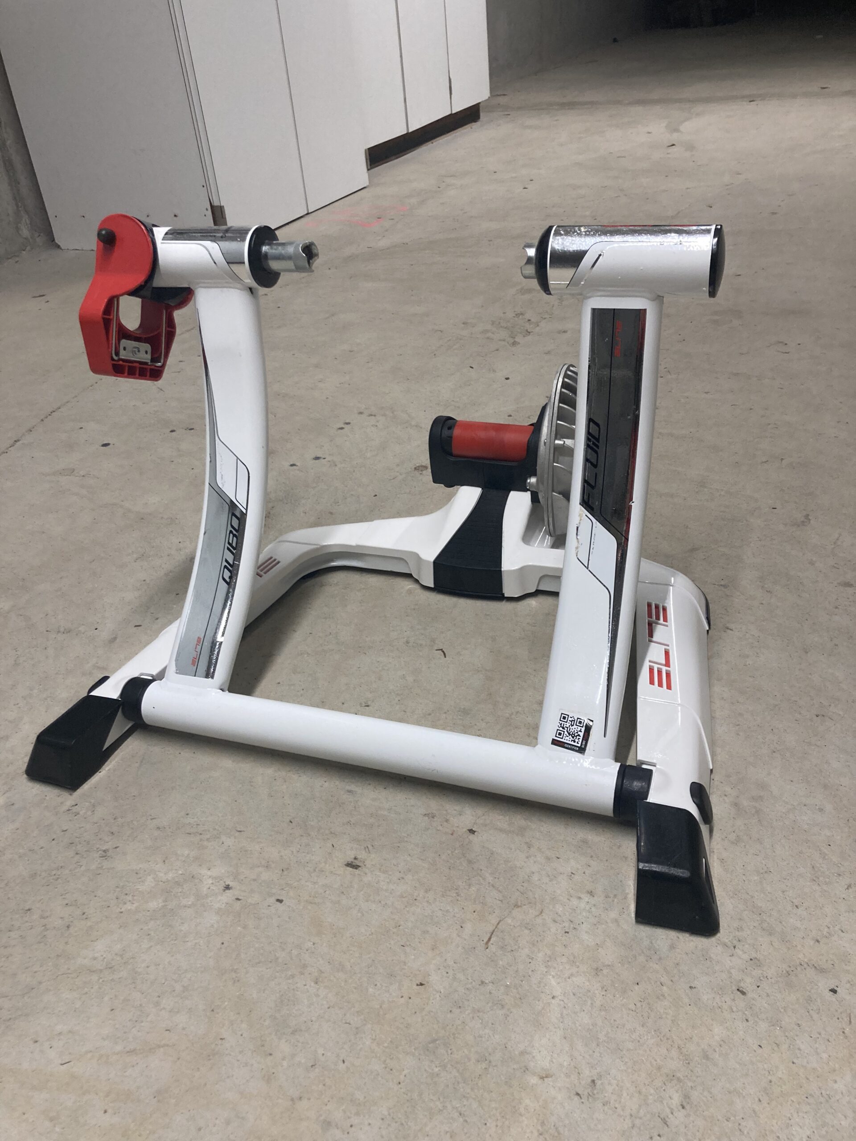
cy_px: 570
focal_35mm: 28
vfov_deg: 63.4
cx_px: 428
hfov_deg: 49.7
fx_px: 923
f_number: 1.8
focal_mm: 3.99
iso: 80
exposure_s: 1/77
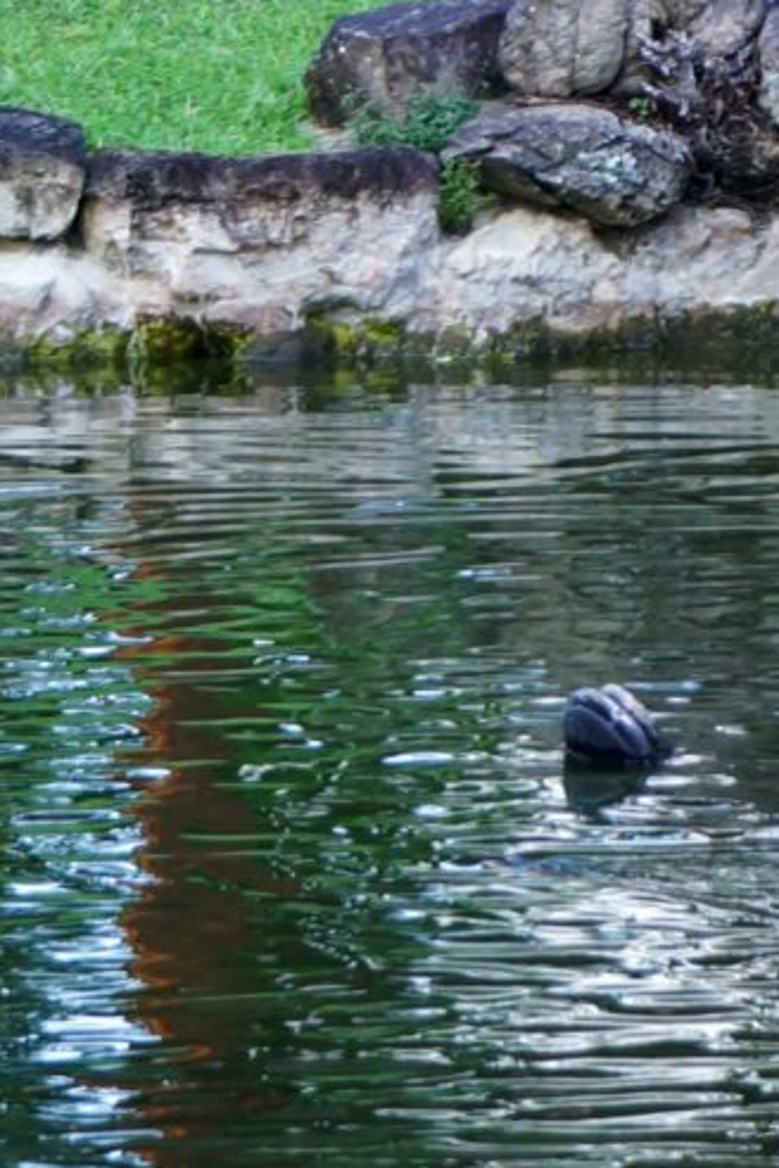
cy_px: -475
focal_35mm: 427
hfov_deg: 3.2
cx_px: -794
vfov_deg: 4.8
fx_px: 13859
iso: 200
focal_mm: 55
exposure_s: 1/100
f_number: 5.6
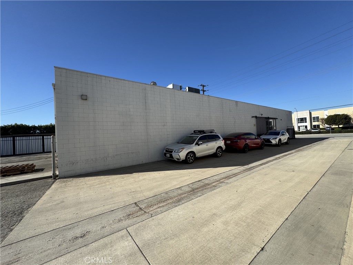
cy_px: 132
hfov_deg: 102.1
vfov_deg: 85.7
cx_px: 176
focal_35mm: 14
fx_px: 143
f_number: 2.2
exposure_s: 1/1506
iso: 40
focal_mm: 2.22
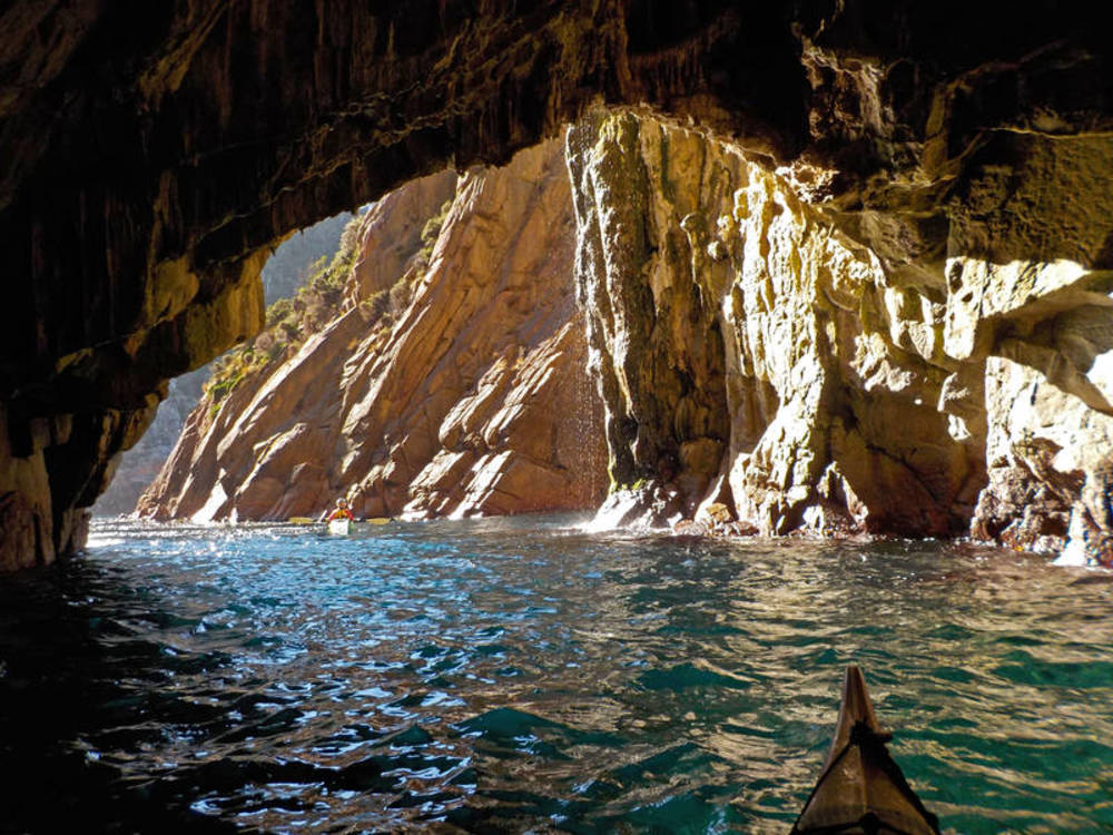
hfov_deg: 60.0
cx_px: 556
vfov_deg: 46.8
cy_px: 418
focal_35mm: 30
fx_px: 965
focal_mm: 4.1
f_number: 3.3
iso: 125
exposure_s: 1/200
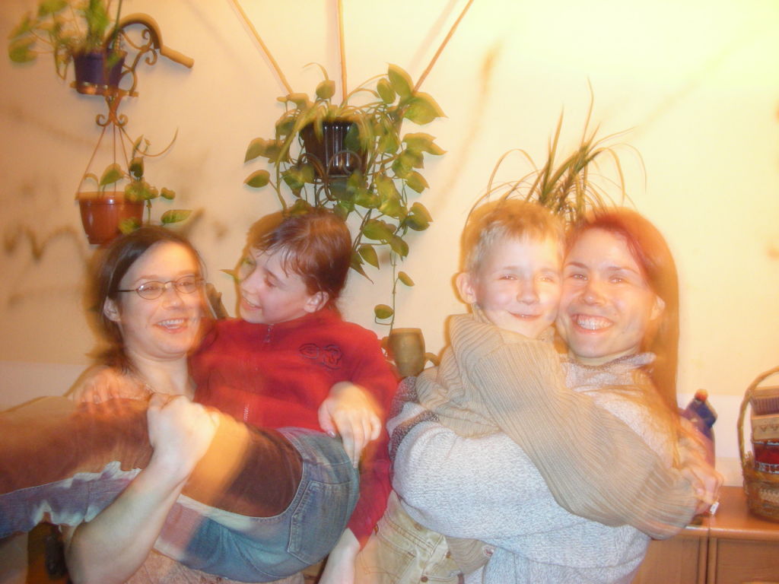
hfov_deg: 52.6
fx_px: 788
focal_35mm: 35
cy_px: 292
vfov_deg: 40.7
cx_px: 390
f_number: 3
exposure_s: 2
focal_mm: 5.8
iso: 200
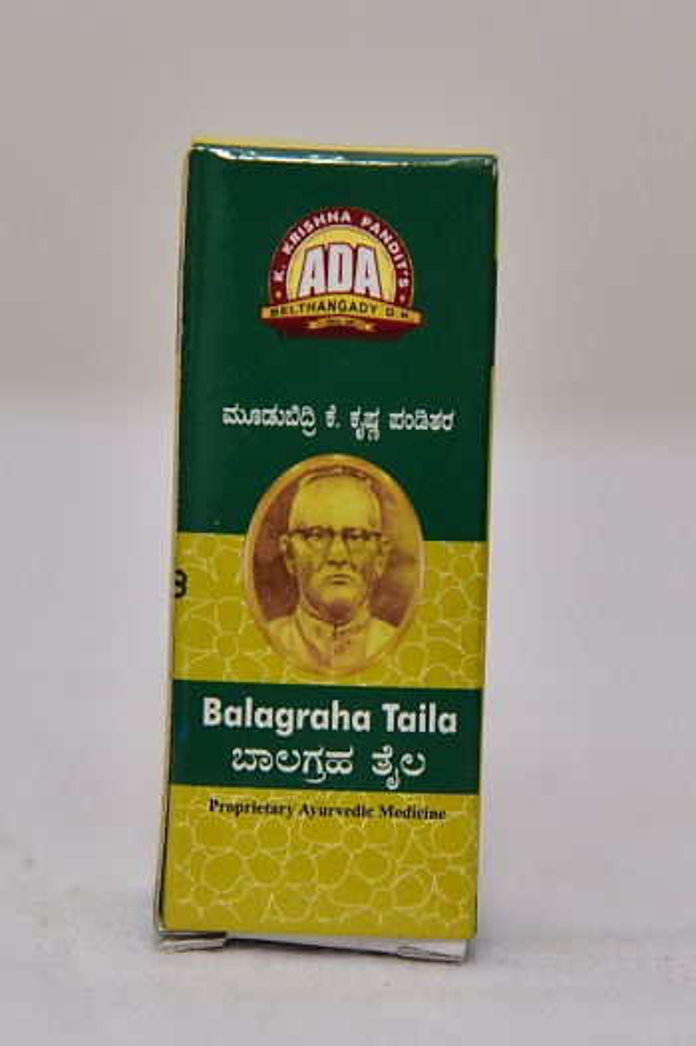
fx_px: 3484
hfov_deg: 11.4
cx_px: 348
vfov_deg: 17.1
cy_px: 523
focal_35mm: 120
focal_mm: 120
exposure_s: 1/160
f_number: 5
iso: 1600
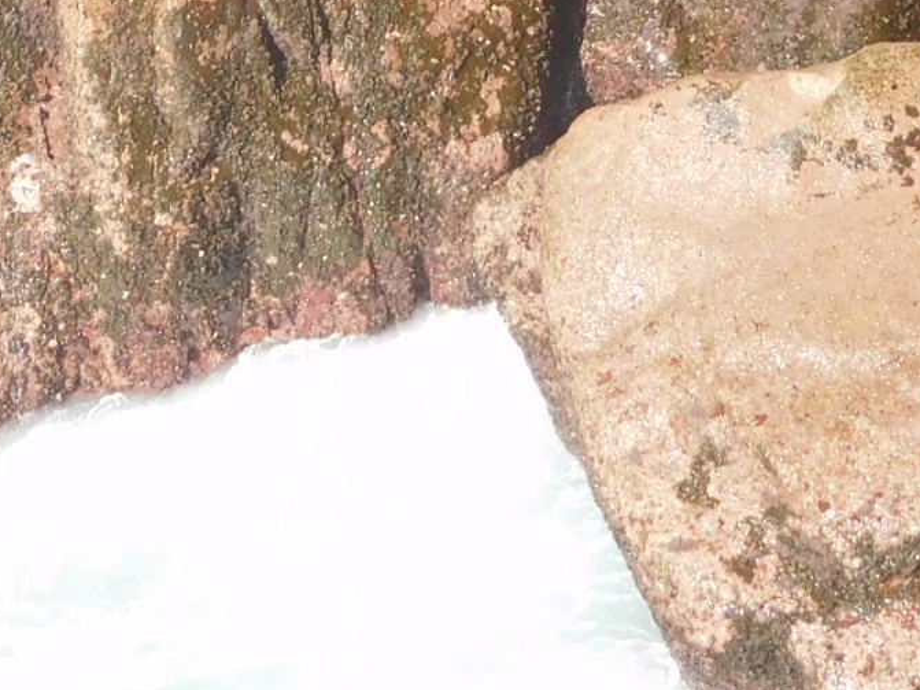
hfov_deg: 4.2
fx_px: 12595
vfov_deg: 3.1
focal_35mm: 474
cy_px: -353
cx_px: -32
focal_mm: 25
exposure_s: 1/250
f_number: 5.1
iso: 125
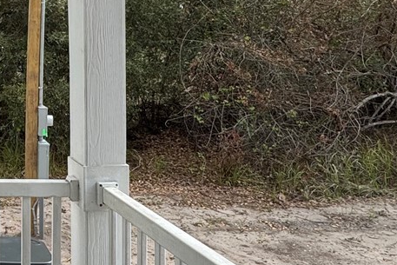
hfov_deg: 31.2
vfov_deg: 26.1
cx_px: -104
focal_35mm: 51
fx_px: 563
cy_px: 57
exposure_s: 1/1143
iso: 40
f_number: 2.2
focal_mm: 2.22
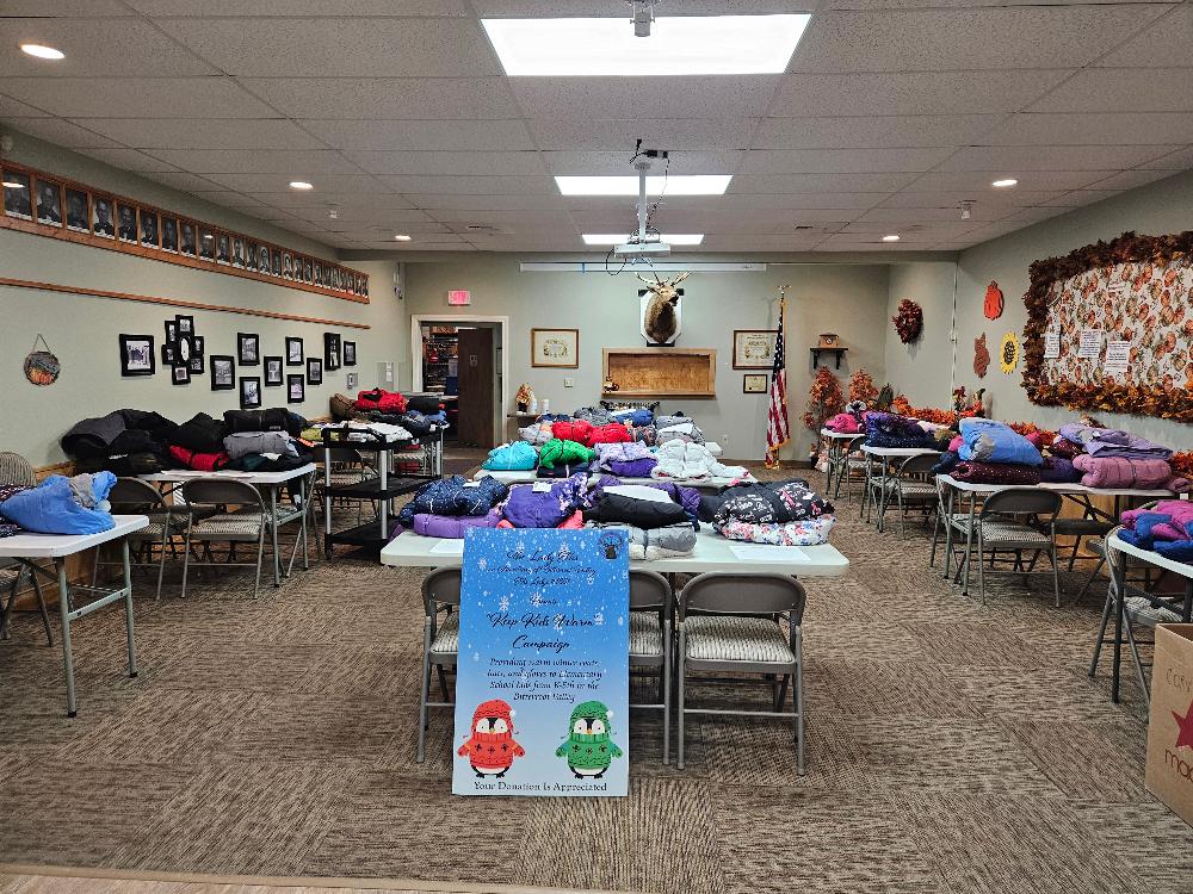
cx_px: 596
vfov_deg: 58.9
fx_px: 793
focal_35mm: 23
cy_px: 447
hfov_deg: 73.9
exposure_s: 1/120
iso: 320
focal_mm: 5.4
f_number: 1.8
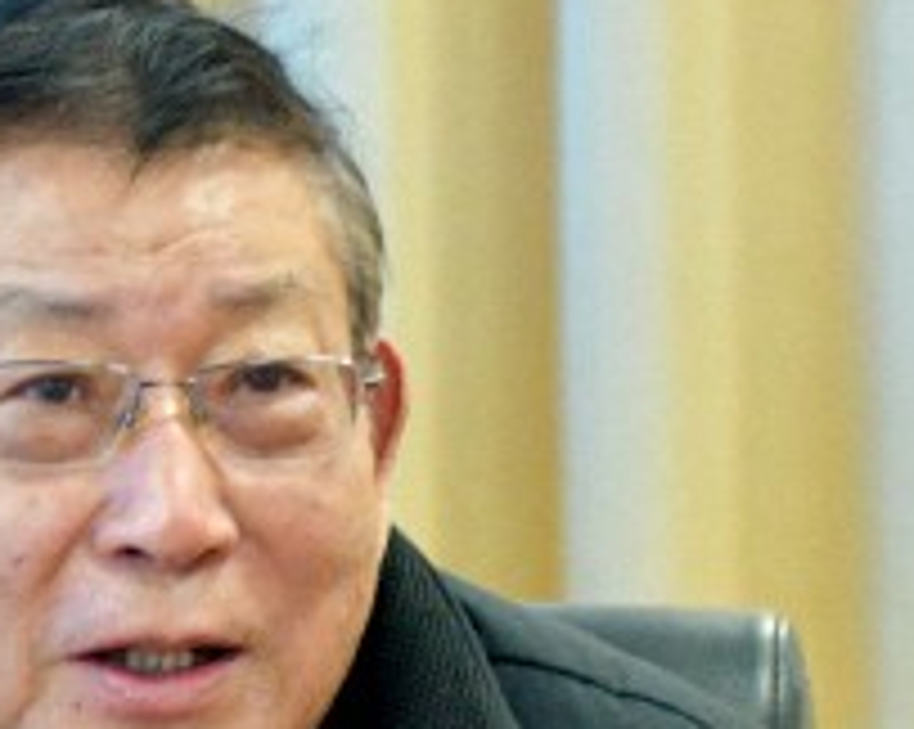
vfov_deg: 5.0
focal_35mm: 311
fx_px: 8405
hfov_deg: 6.2
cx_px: 162
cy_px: 821
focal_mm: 56
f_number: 4.8
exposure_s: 1/60
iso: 4500
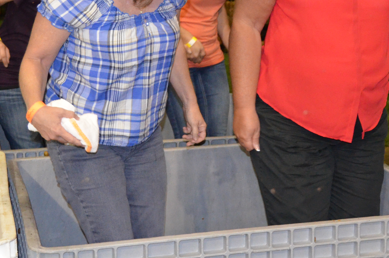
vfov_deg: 15.8
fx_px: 927
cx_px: 255
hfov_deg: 23.6
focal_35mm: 86
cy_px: 77
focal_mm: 26
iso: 3200
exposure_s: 1/60
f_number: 4.2
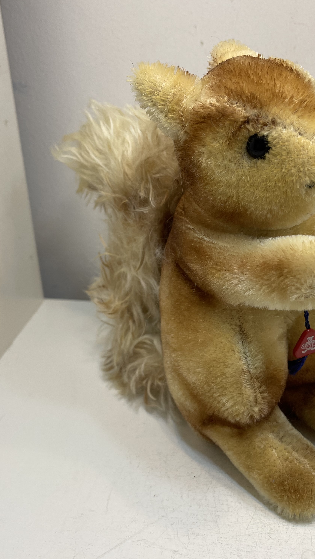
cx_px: 186
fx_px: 549
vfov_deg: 54.0
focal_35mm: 37
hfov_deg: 31.9
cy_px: 276
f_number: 1.6
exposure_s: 1/253
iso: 32
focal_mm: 5.1
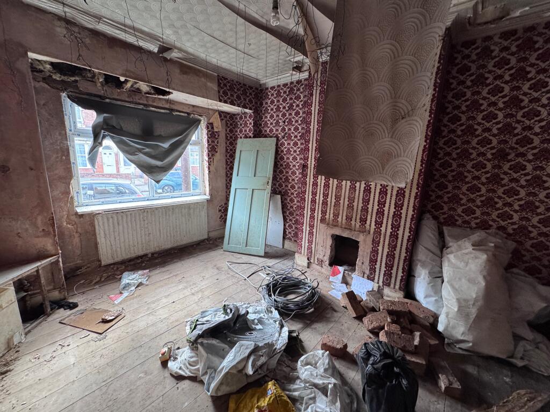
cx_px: 275
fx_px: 222
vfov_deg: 85.7
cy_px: 206
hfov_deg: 102.1
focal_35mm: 14
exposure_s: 1/98
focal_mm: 2.22
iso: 320
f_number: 2.2
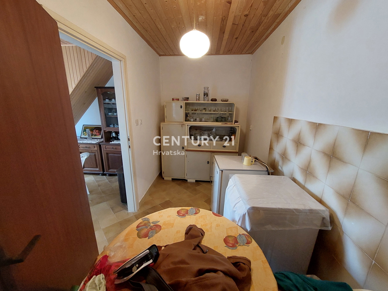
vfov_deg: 89.9
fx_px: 146
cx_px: 194
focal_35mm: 13
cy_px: 146
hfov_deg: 106.2
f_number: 2.2
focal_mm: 1.74
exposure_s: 1/33
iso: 320
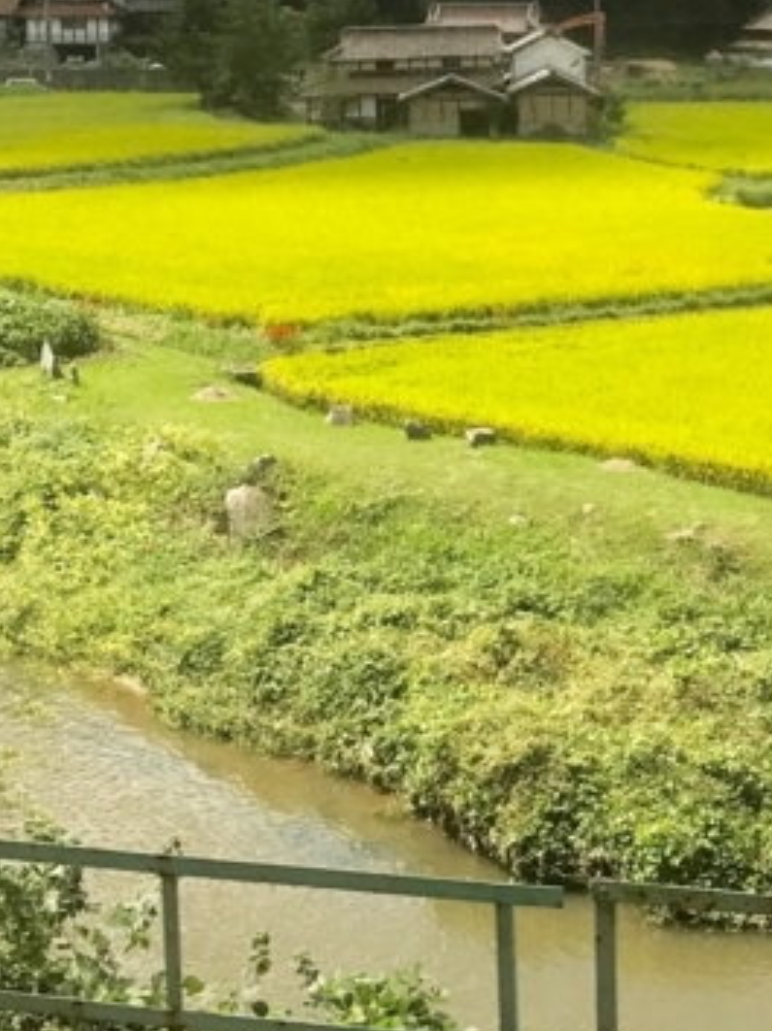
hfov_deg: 18.0
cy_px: 233
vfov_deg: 23.8
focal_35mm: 81
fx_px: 2412
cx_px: 629
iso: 20
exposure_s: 1/2179
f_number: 1.8
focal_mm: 3.99
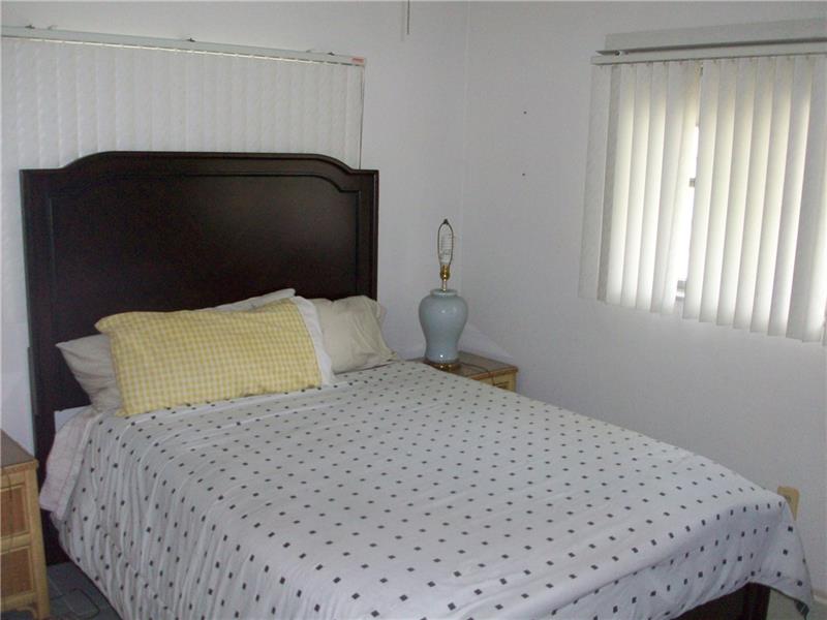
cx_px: 414
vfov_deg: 41.8
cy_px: 310
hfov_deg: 54.0
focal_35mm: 34
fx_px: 812
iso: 160
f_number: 2.8
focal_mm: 5.7
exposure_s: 1/60
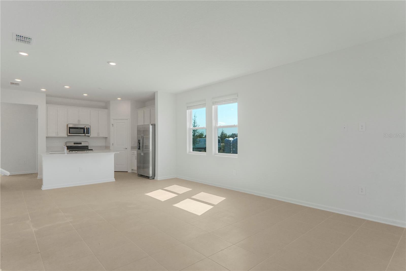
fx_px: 203
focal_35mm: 18
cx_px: 203
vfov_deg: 67.4
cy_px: 136
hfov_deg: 90.0
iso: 800
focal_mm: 12
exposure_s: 1/250
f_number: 5.6
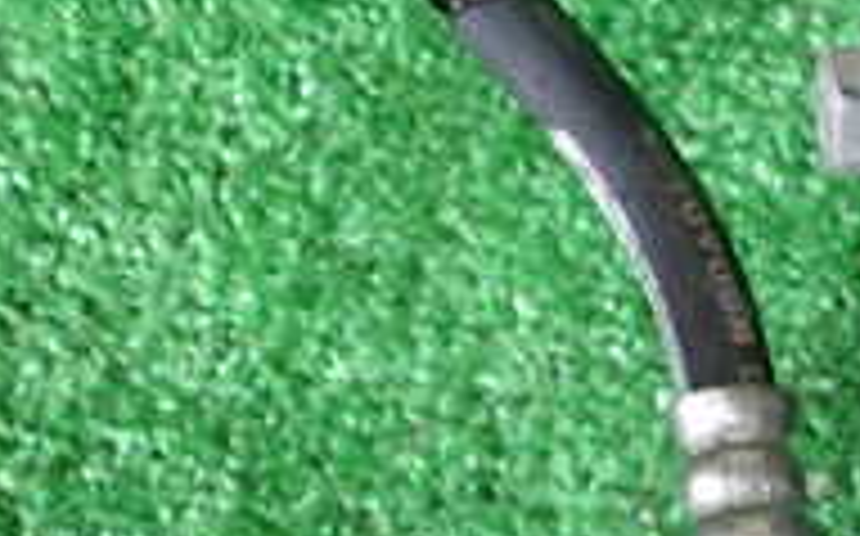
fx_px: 2342
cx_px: 1328
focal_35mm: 100
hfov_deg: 18.3
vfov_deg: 12.6
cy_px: 712
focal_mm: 5.4
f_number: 2.3
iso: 200
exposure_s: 1/30
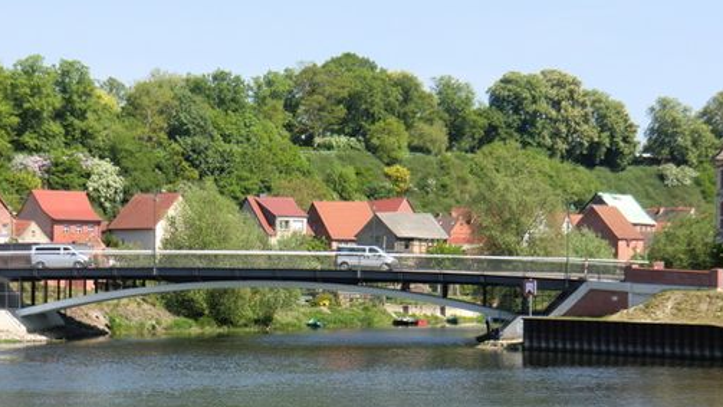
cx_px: 303
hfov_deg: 20.9
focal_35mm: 102
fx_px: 1956
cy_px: 283
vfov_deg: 11.9
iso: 64
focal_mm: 13.6
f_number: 4.6
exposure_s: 1/250
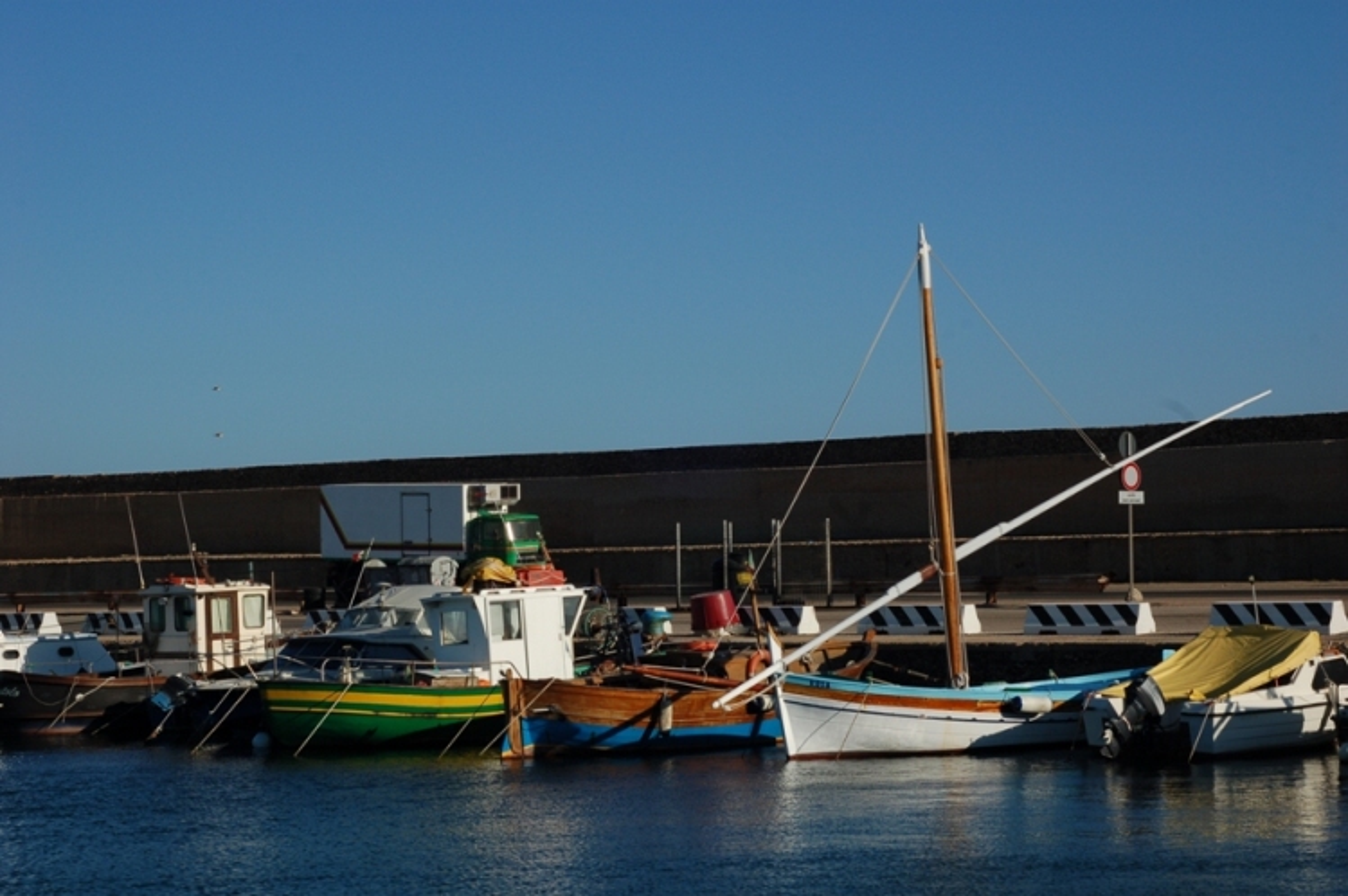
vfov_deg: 18.1
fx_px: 2806
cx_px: 674
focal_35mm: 75
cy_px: 448
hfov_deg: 27.0
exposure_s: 1/500
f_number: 11
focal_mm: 50
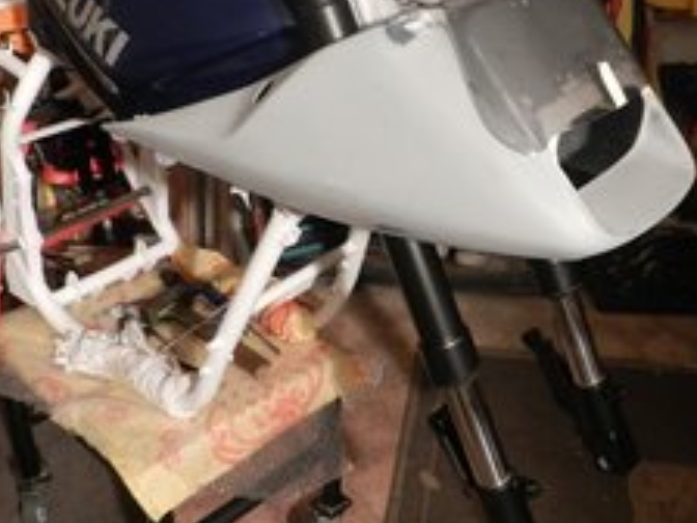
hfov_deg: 45.6
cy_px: 221
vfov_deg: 35.1
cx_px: 408
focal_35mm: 41
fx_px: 826
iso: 400
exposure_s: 1/20
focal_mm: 4
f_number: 3.4
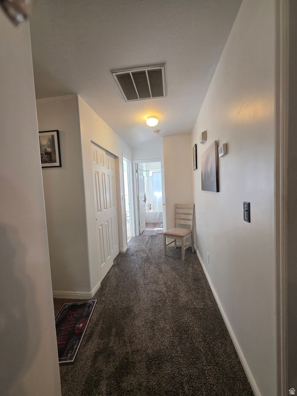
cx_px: 148
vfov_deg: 106.2
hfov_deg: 89.9
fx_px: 149
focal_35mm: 13
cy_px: 198
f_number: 1.9
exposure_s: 1/120
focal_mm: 2.2
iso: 250
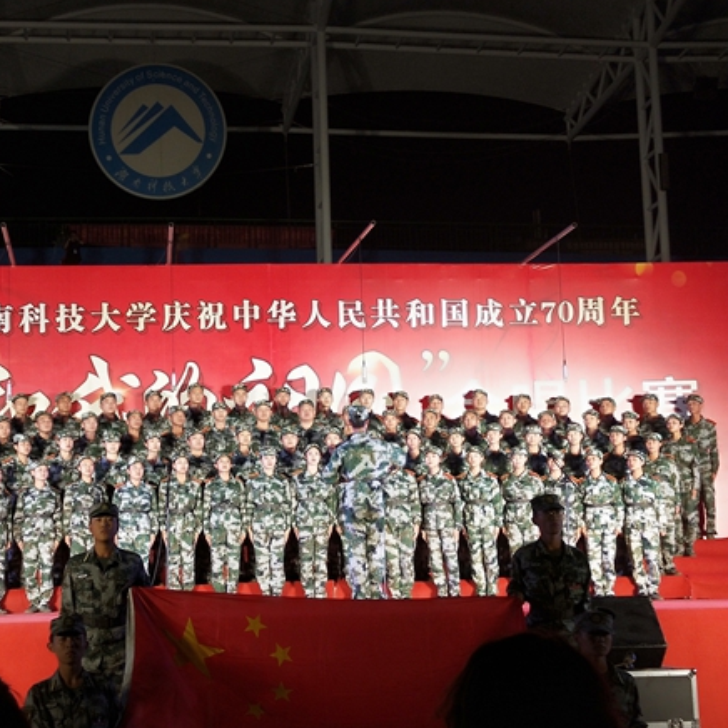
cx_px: 229
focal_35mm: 28
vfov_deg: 57.3
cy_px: 357
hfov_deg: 55.8
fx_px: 666
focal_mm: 3.99
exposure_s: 1/50
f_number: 1.7
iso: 74
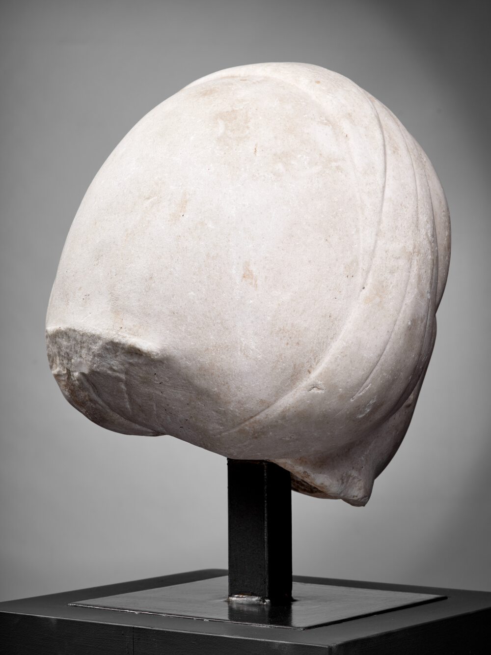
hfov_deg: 23.3
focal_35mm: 63
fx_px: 1191
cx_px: 246
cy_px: 328
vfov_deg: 30.7
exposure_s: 1/125
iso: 200
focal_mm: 80
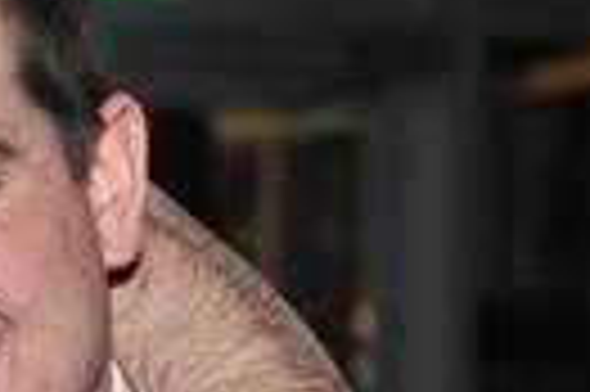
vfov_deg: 5.5
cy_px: 644
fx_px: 3994
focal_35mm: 244
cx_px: -590
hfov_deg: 8.1
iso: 1600
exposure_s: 1/100
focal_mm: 58
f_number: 4.5
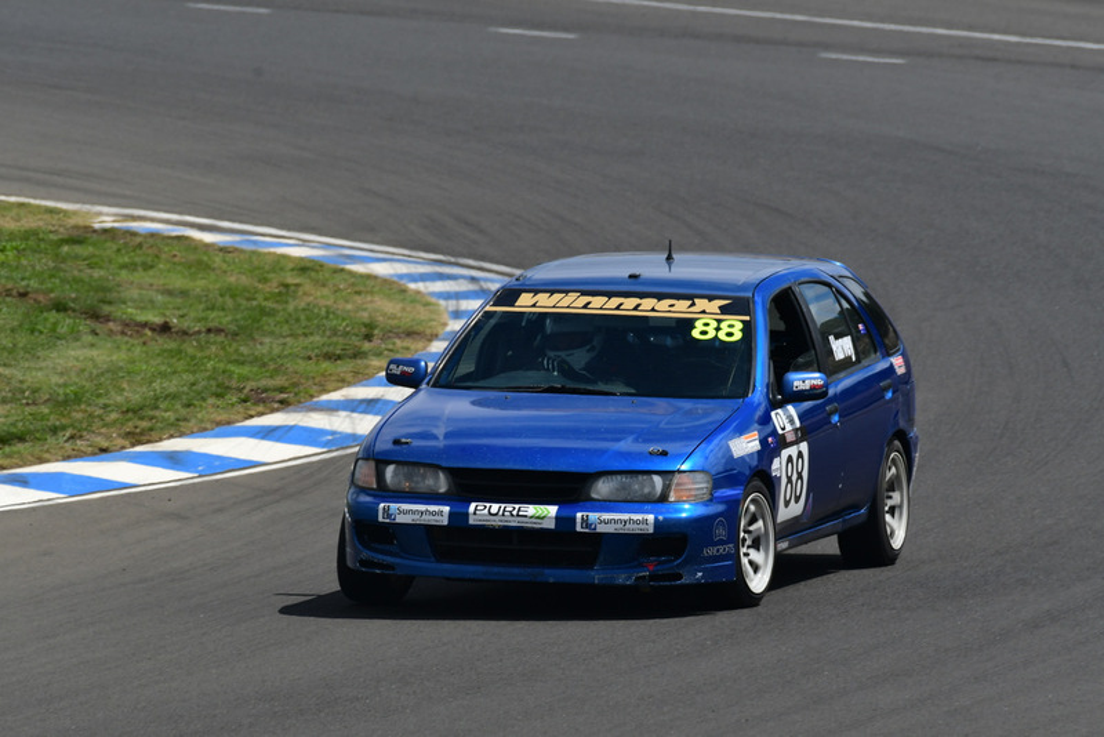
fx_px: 23007
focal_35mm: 750
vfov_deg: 1.8
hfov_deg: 2.7
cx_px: 552
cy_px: 368
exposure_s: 1/640
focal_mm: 500
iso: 200
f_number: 10
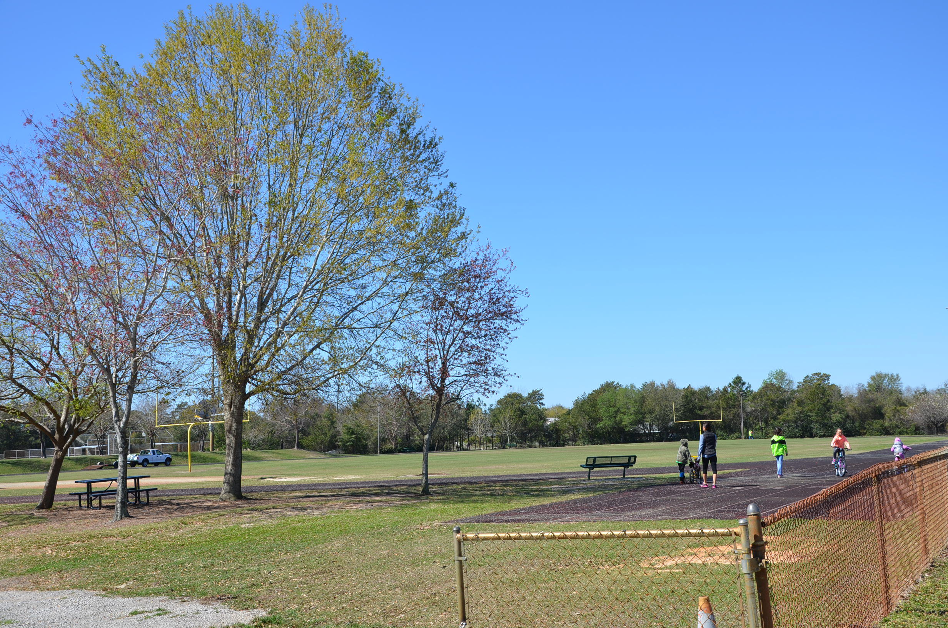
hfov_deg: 46.5
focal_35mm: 42
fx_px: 1104
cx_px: 474
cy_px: 314
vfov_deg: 31.8
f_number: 8
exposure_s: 1/250
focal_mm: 28
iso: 100
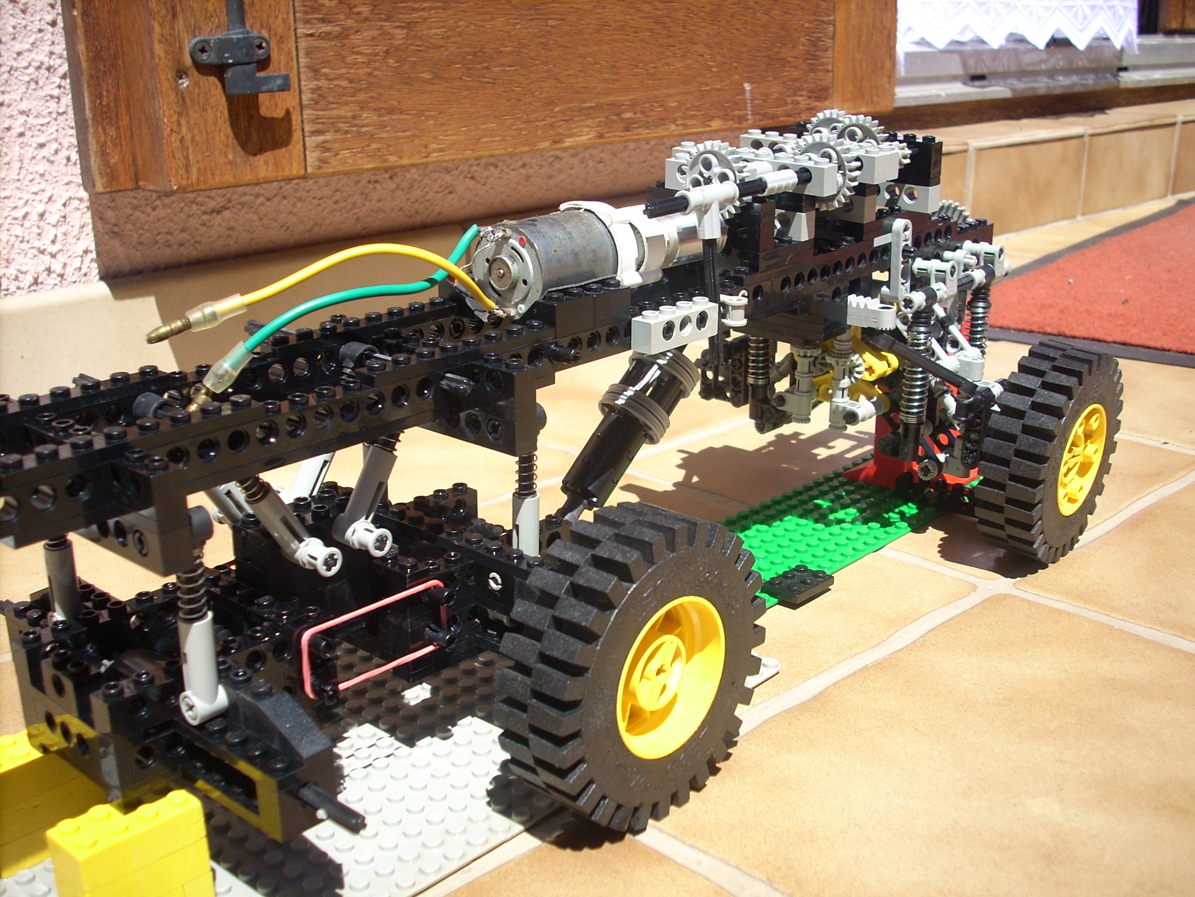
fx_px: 1277
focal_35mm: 37
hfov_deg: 50.1
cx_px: 598
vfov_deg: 38.7
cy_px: 448
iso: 64
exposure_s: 1/177
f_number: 5.6
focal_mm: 6.2
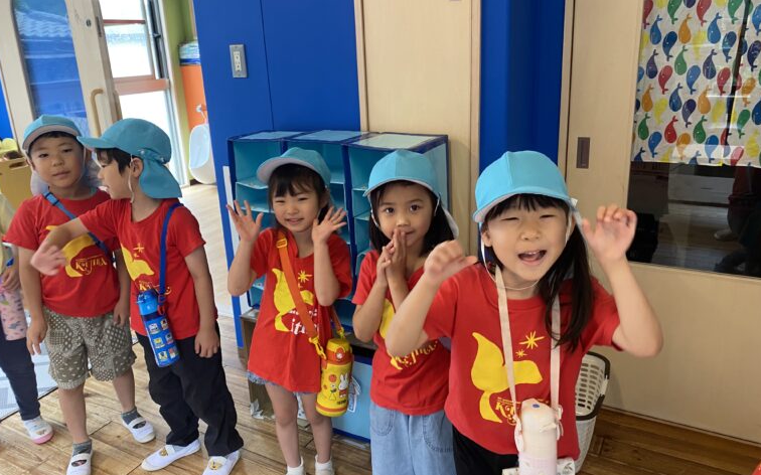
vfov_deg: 44.5
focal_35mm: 28
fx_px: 581
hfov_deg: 66.5
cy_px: 224
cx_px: 378
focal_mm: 4.25
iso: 125
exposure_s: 1/60
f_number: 1.8
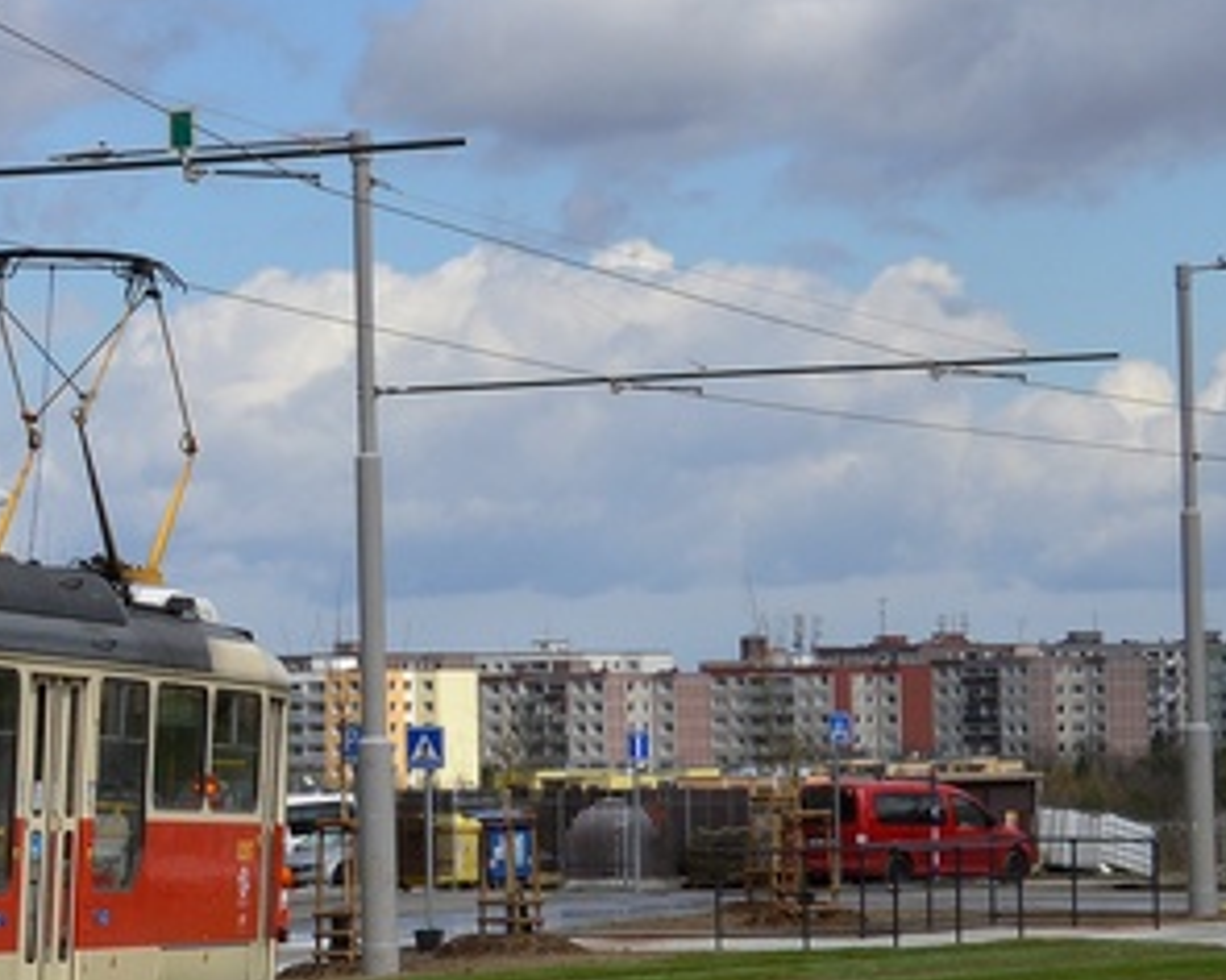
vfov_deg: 10.4
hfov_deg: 11.6
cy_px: 502
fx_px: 5406
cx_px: -1222
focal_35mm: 149
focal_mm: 26
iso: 100
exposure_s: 1/400
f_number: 10
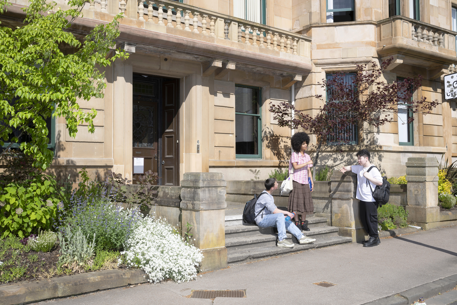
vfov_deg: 35.9
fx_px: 470
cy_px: 152
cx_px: 228
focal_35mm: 37
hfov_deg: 51.9
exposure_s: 1/200
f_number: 9
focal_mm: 37
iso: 100
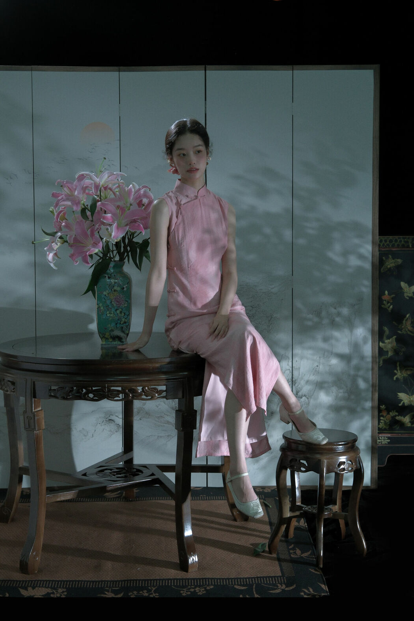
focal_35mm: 62
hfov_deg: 21.9
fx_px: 1069
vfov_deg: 32.4
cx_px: 207
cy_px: 310
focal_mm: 41.4
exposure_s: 1/250
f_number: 2.8
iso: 500
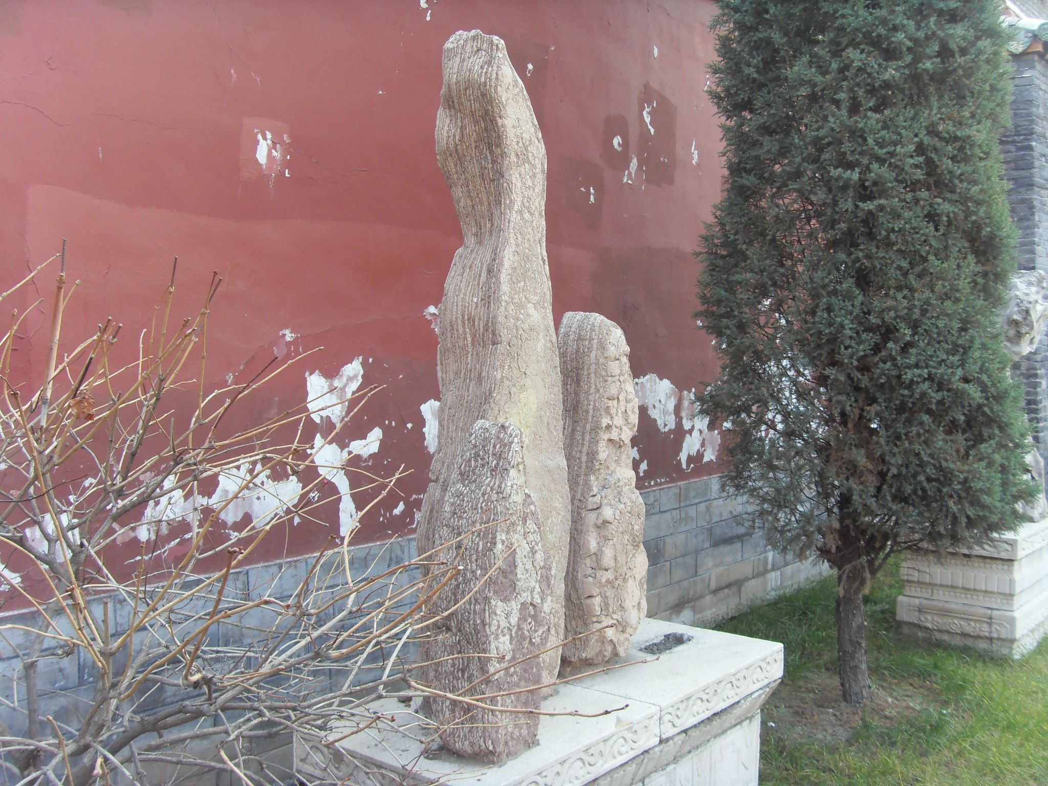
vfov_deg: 36.8
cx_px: 524
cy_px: 393
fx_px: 1181
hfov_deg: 47.9
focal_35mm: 39
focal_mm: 6.6
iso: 100
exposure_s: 1/60
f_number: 3.5
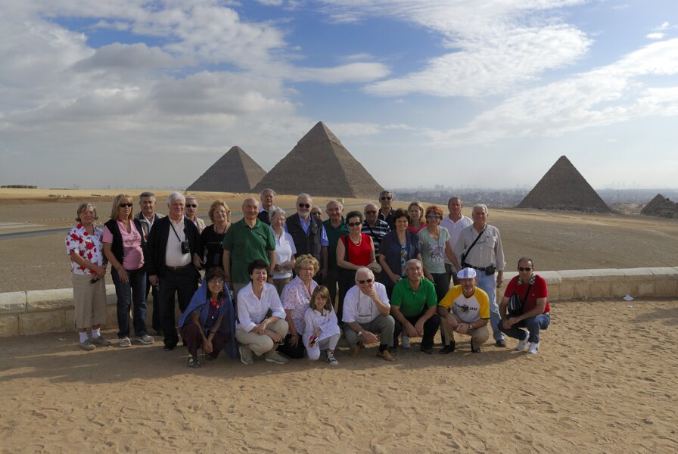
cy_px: 227
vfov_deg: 43.7
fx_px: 566
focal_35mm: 30
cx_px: 339
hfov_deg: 61.9
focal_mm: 20
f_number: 14
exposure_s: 1/250
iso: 250
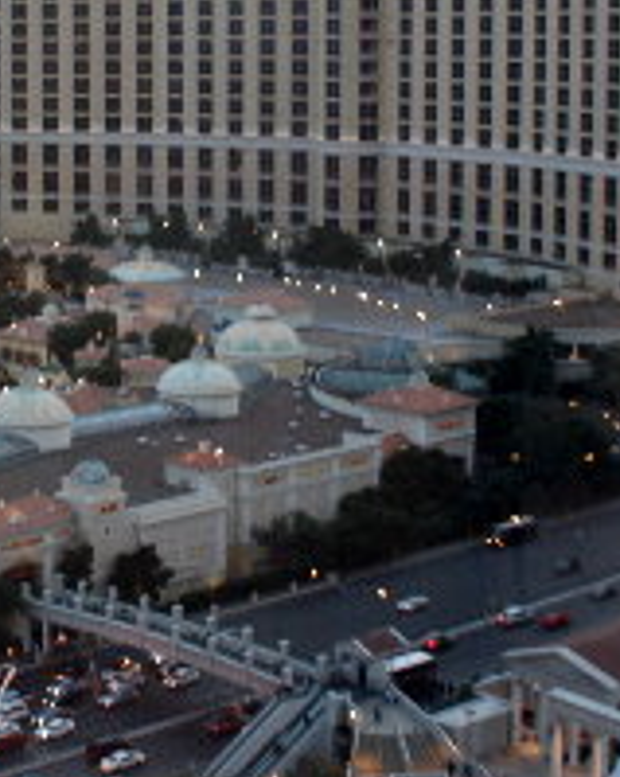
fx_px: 1859
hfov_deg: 18.2
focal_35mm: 81
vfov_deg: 23.4
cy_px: 246
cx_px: -68
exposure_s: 1/10
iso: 400
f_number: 4.5
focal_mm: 26
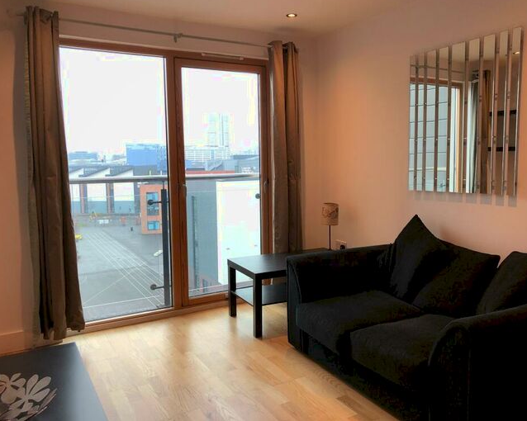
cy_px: 205
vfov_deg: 48.5
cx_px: 286
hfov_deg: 58.7
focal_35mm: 30
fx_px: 468
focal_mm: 4
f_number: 1.8
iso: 25
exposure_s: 1/50
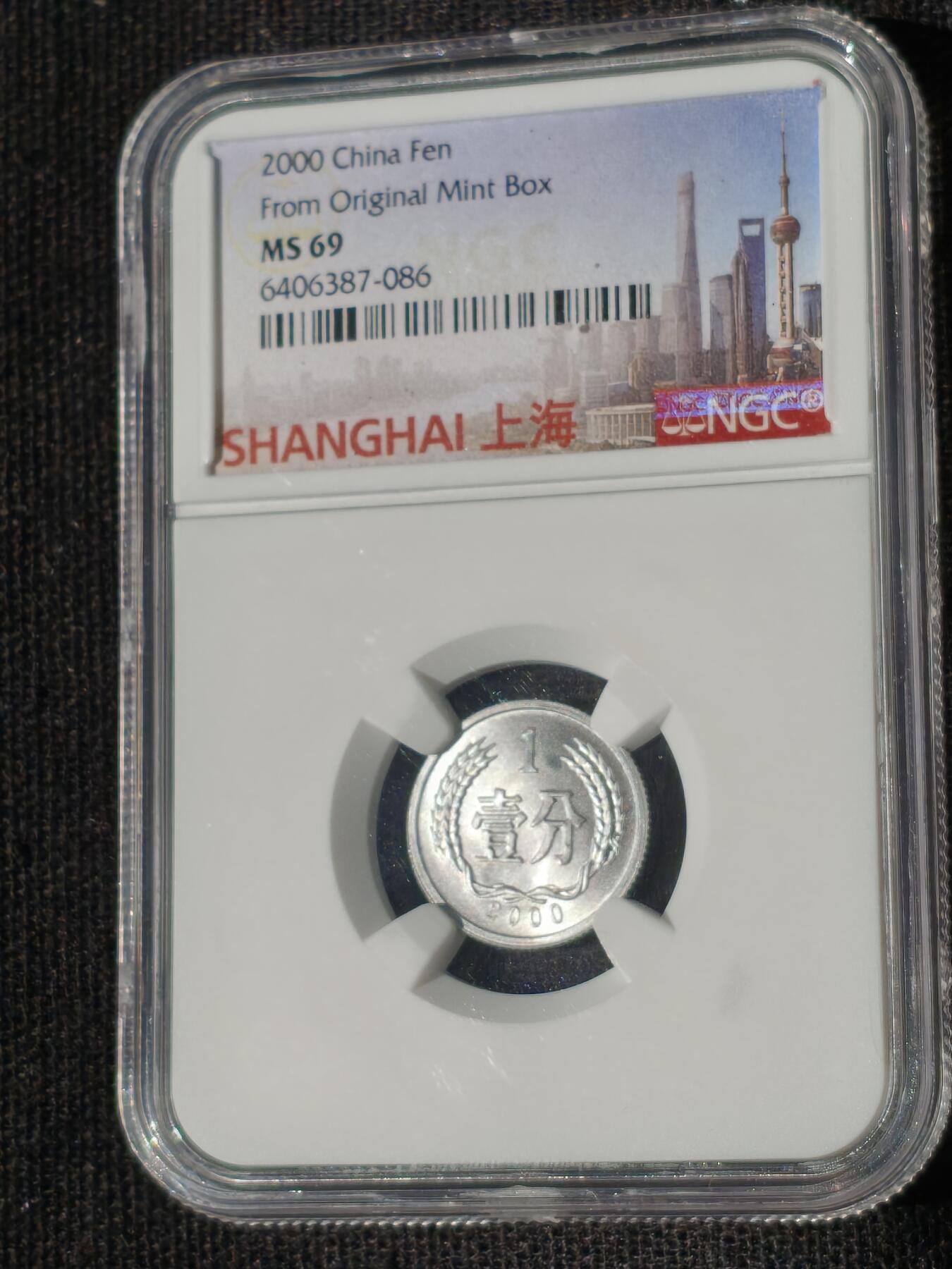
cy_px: 634
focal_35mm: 102
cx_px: 476
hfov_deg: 14.5
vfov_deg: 19.3
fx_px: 3740
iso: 50
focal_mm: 4.94
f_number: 1.5
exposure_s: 1/5536
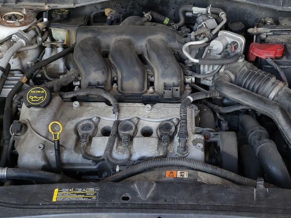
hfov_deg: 34.7
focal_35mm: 55
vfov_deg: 26.6
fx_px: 462
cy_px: 101
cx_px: 183
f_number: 1.5
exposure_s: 1/312
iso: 50
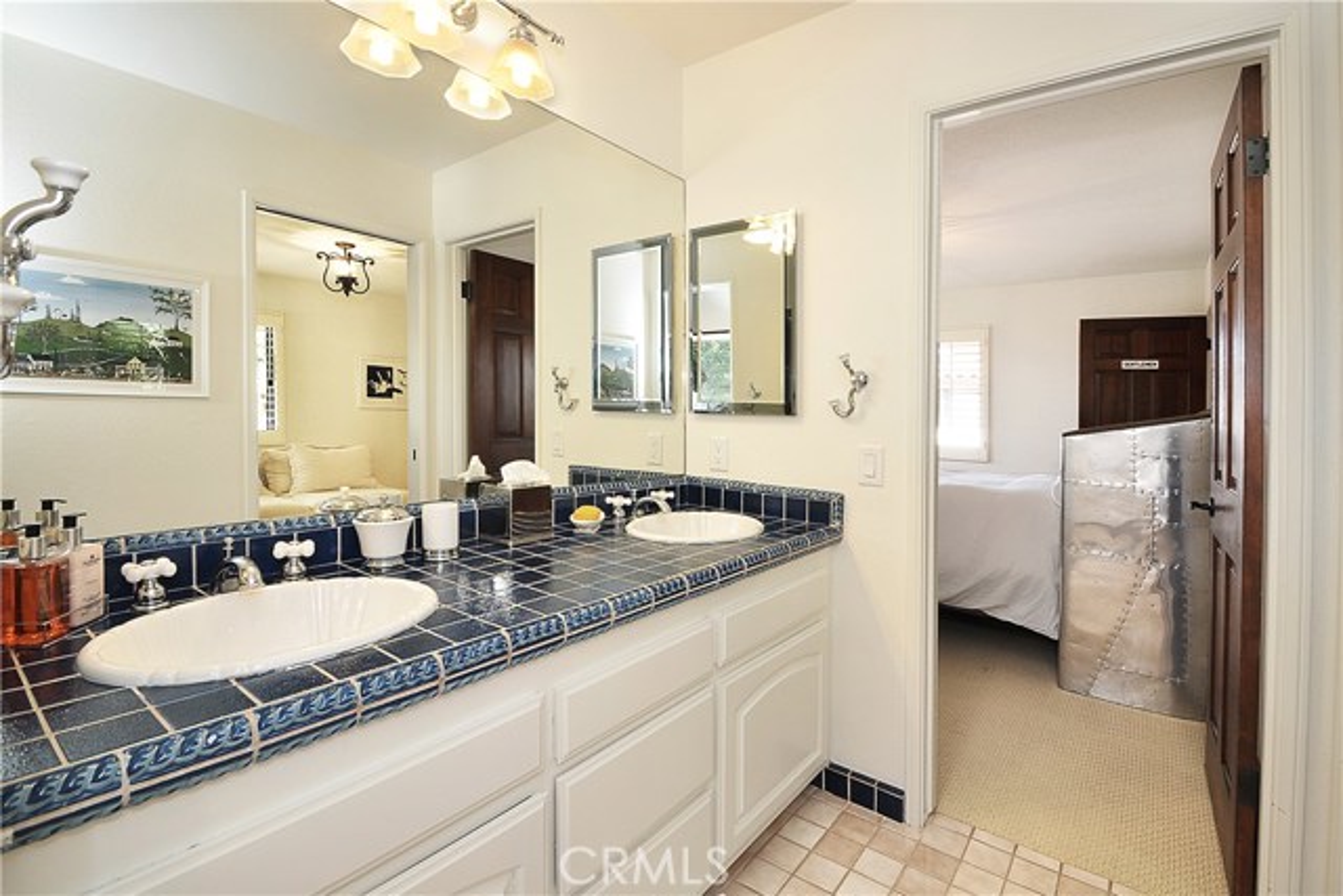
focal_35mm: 15
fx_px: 560
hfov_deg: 100.4
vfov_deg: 77.4
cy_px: 448
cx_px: 672
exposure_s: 1/60
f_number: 9
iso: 200
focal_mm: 10
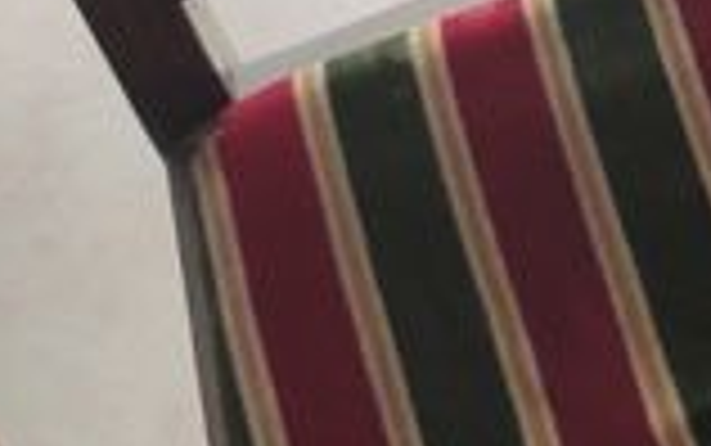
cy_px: -806
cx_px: 1773
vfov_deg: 6.9
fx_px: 3374
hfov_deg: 10.2
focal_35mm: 174
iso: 119
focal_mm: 4.77
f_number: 1.75
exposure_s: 1/50
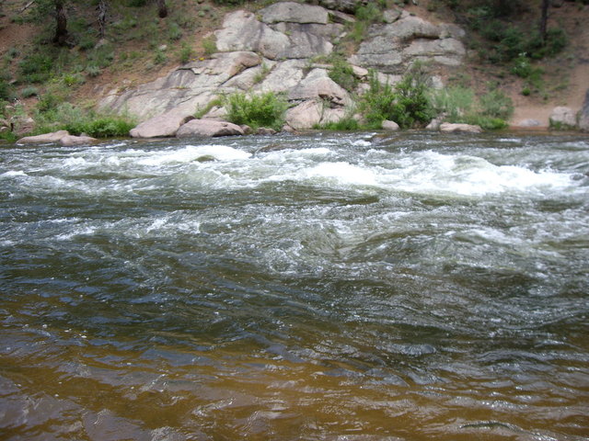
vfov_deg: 37.7
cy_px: 220
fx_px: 647
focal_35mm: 38
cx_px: 294
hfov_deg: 49.0
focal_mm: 6.2
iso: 50
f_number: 2.7
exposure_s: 1/200
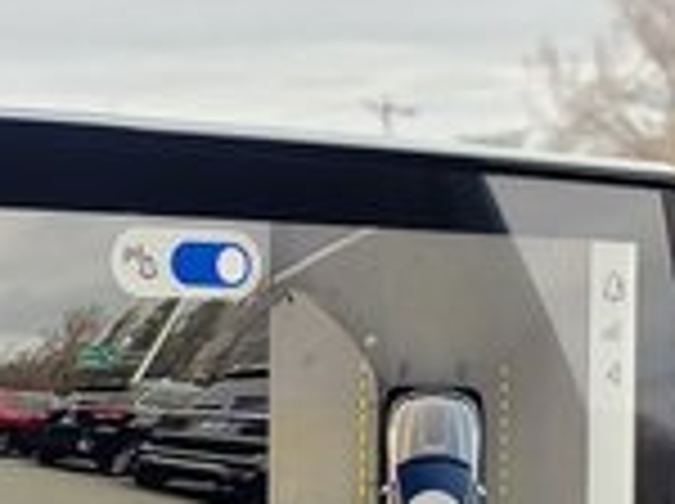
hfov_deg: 16.9
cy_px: 810
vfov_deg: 12.5
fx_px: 2161
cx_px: -162
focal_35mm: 111
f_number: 2.4
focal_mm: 4.3
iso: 50
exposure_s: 1/71
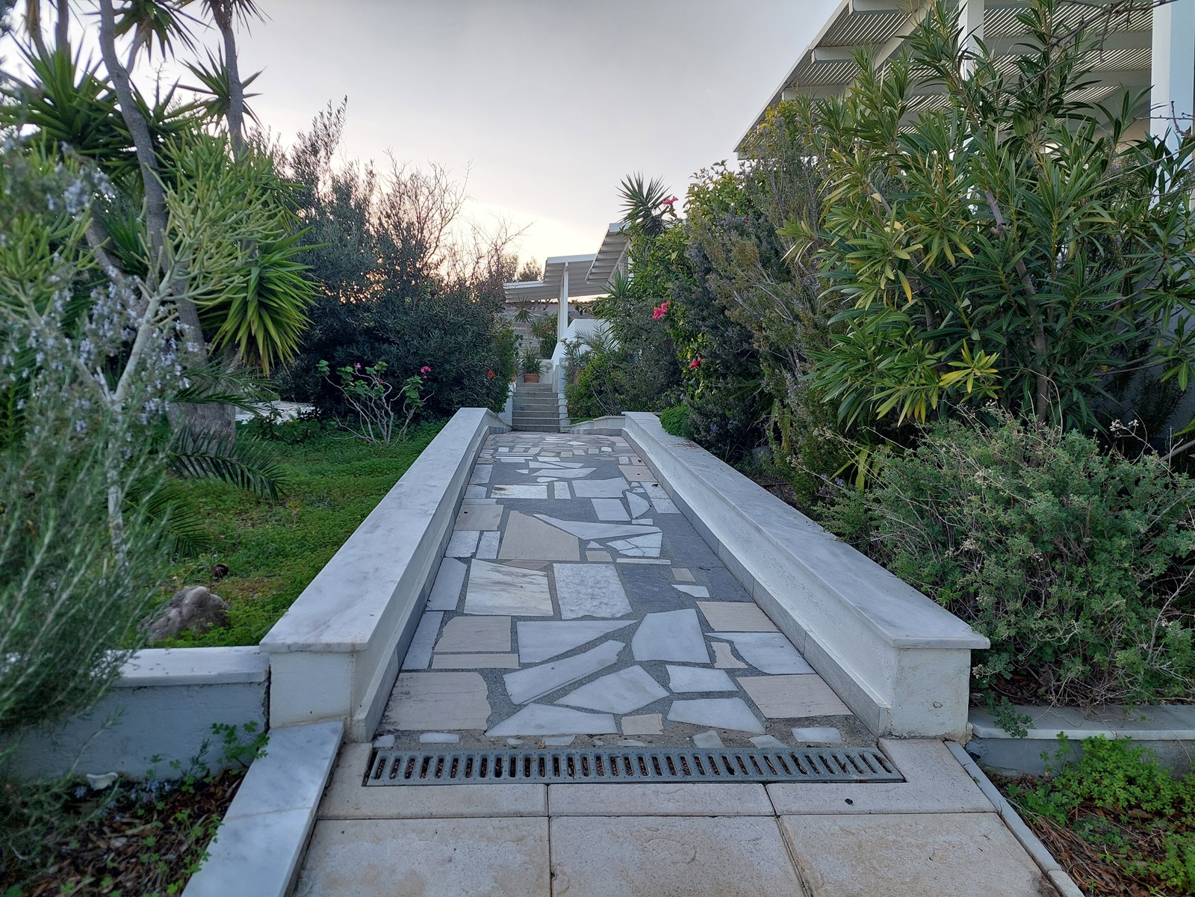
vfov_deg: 54.9
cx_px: 598
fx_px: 863
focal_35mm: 25
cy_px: 448
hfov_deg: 69.4
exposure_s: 1/188
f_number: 1.8
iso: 40
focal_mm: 5.23
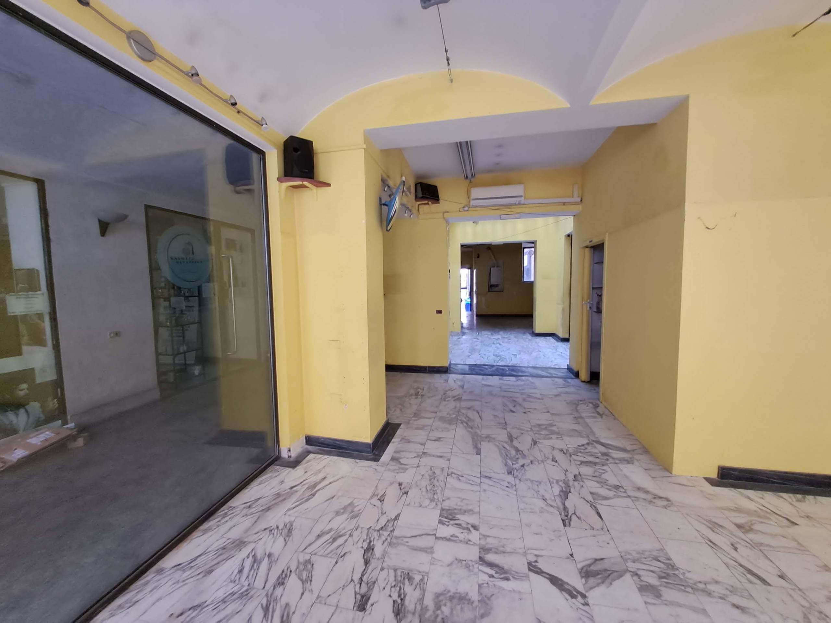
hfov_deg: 106.2
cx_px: 416
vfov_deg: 89.9
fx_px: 312
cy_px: 312
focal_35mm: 13
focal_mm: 1.13
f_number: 2.2
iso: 250
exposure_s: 1/25
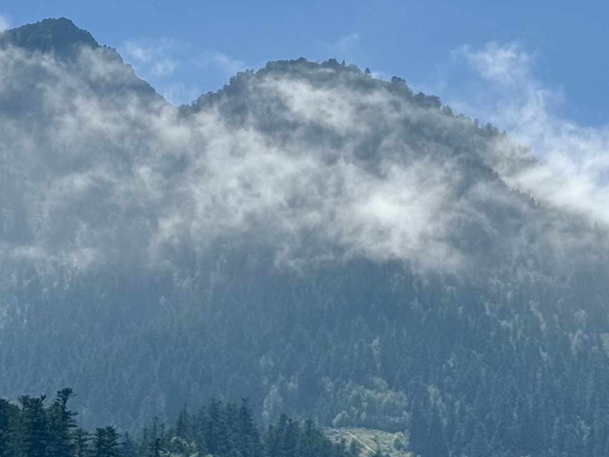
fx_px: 2674
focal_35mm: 152
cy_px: 220
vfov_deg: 9.8
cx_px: 212
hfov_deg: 13.0
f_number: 1.78
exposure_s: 1/7937
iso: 64
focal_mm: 6.76
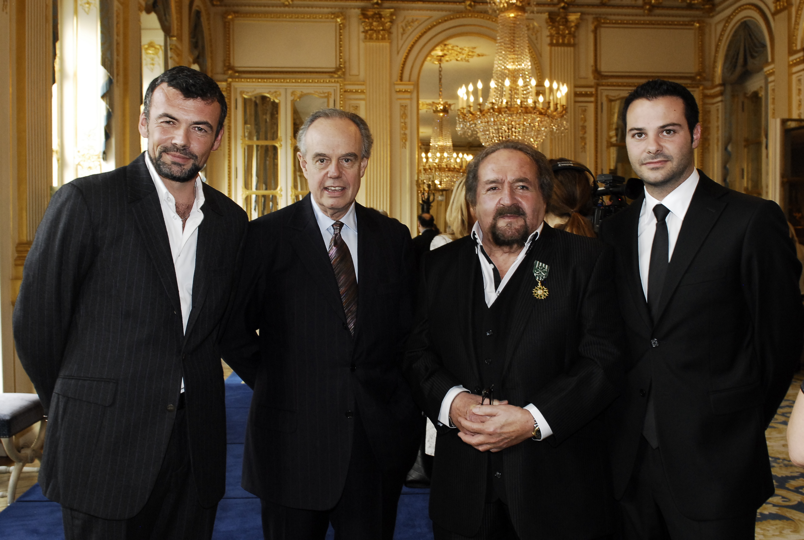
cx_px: 402
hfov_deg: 53.0
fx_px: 806
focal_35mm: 36
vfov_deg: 37.0
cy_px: 270
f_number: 5
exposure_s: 1/60
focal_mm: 24
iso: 800
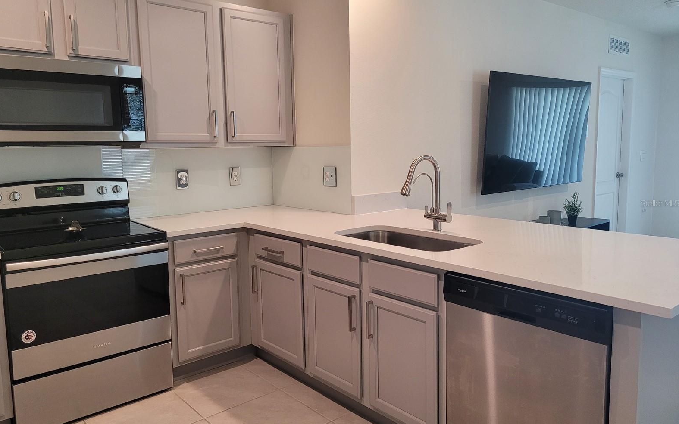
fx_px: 518
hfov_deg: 66.5
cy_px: 203
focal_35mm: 28
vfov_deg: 44.5
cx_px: 336
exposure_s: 1/120
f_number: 1.8
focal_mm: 5.4
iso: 320
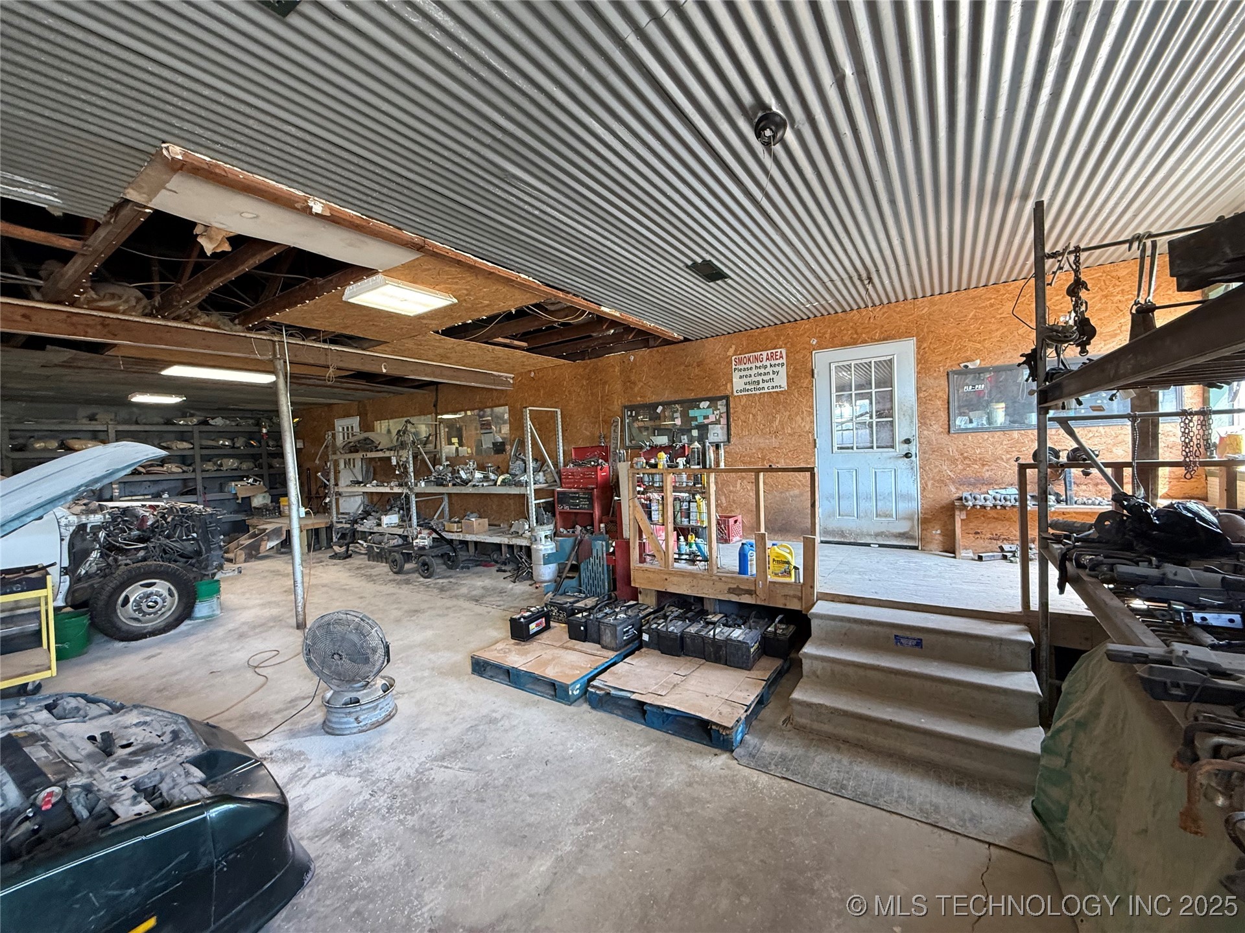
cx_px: 622
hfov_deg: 102.1
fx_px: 504
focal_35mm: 14
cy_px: 466
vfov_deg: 85.7
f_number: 2.2
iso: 250
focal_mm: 2.22
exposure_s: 1/60
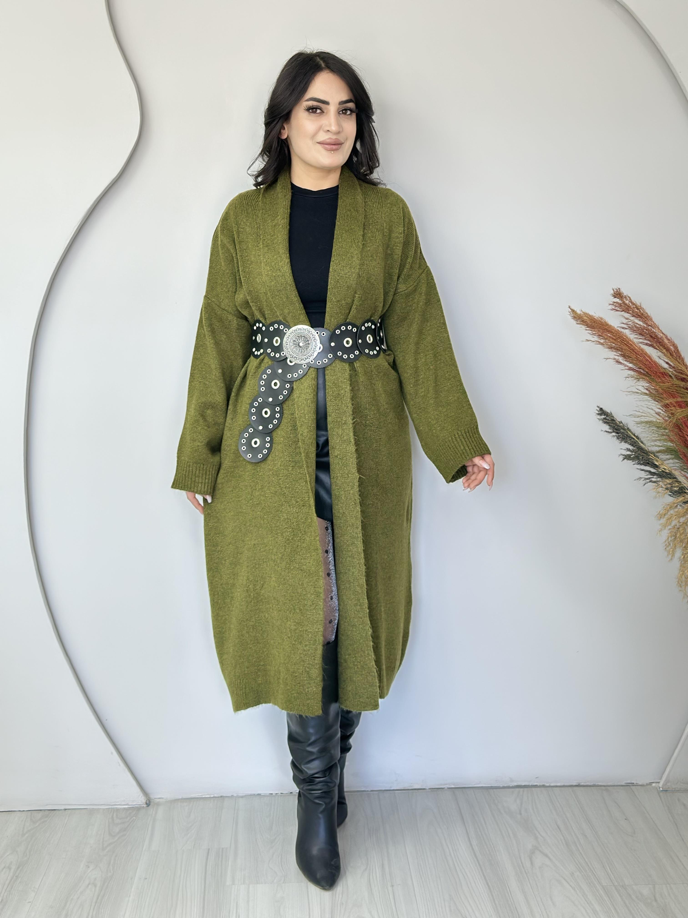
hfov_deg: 30.3
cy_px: 459
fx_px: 1272
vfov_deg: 39.7
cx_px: 344
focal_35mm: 48
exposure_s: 1/50
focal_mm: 6.86
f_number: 1.78
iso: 64
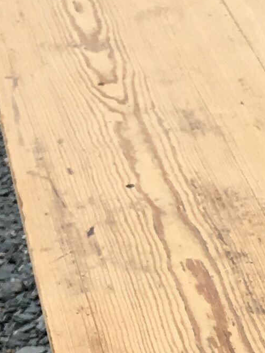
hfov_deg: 7.7
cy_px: 698
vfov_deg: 10.4
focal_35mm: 176
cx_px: 692
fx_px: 1796
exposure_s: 1/2959
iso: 25
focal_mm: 4.15
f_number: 2.2
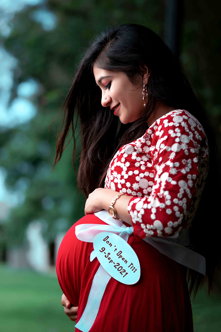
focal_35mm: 102
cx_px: 110
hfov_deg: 13.4
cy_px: 166
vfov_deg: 20.0
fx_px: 940
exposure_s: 1/800
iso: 100
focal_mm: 102
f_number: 2.8
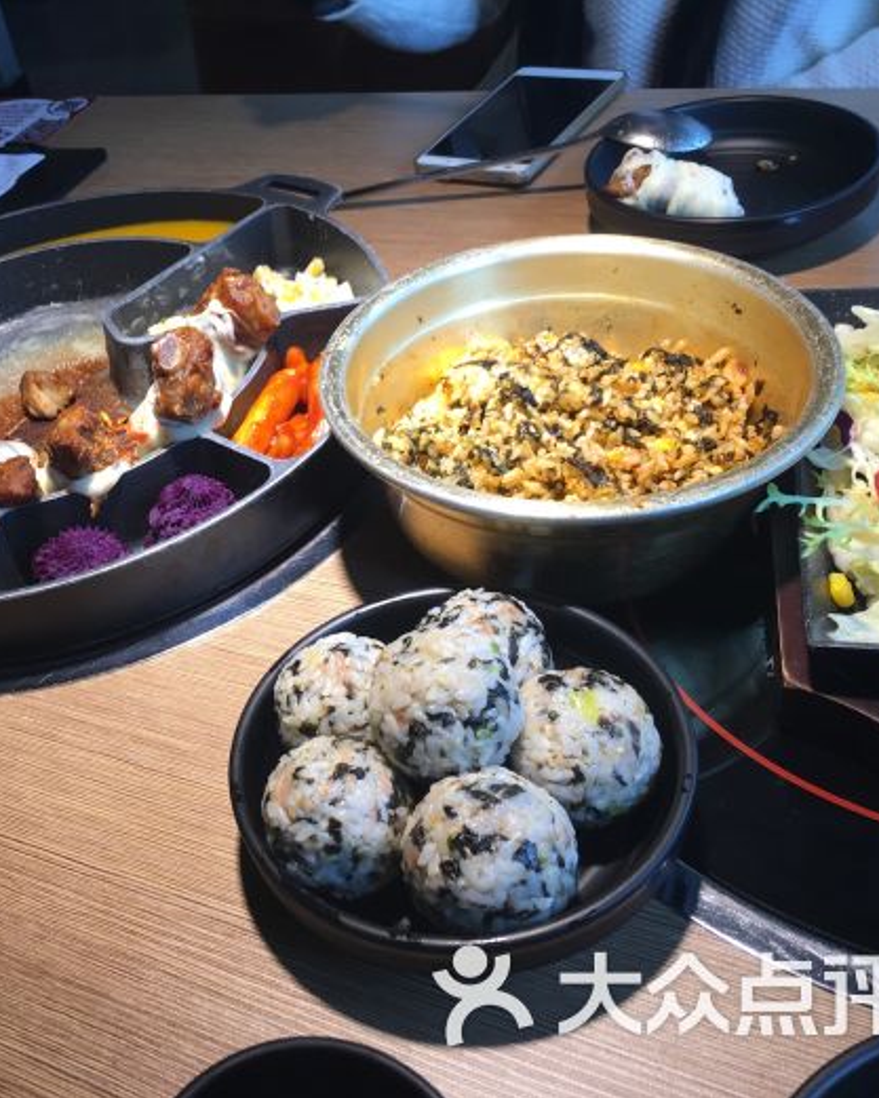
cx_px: 223
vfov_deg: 47.9
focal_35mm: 38
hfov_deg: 38.2
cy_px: 551
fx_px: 1235
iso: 40
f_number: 2.2
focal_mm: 4.15
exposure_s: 1/100
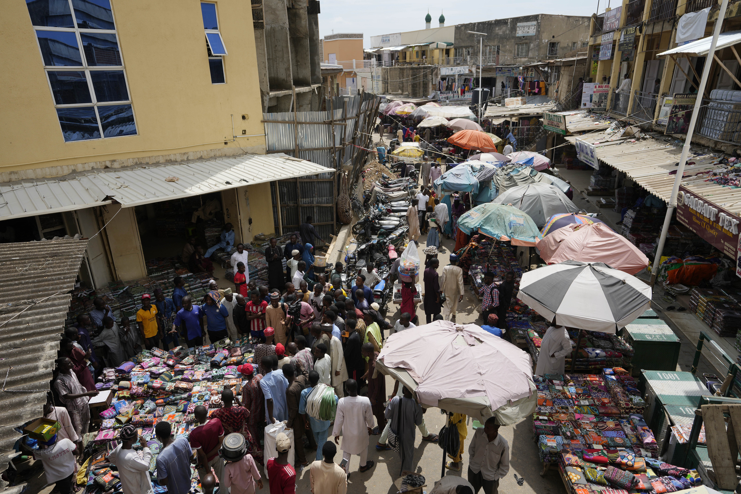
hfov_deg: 78.6
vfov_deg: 57.2
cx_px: 370
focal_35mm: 22
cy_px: 247
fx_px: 453
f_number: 4.5
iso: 100
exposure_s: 1/1000
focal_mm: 22
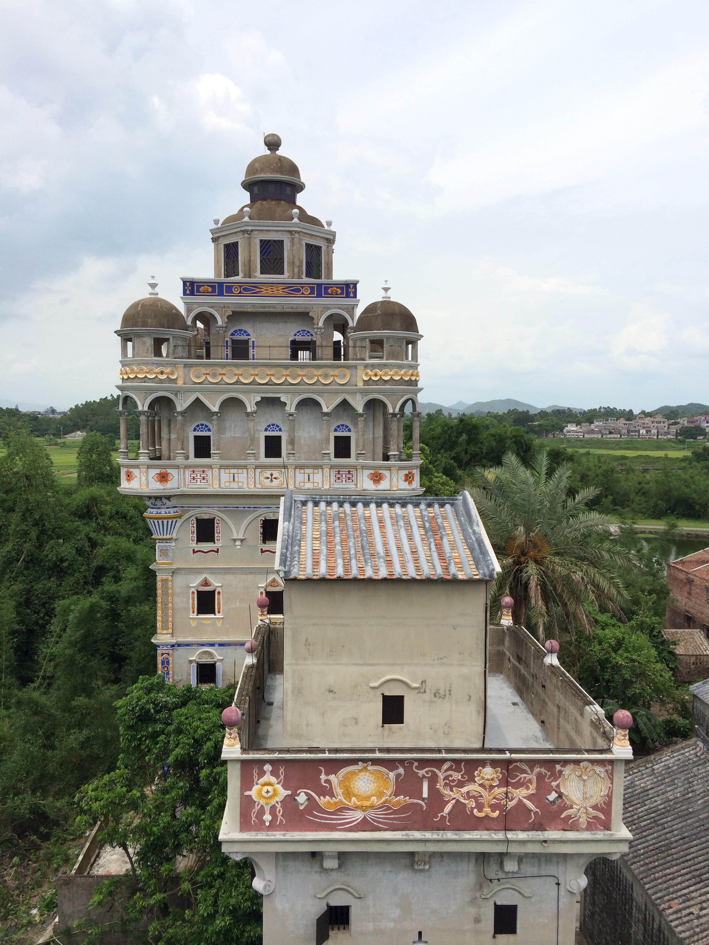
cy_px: 472
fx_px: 819
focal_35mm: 30
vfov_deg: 60.0
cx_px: 354
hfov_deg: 46.8
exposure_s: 1/1953
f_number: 2.2
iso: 32
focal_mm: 4.12
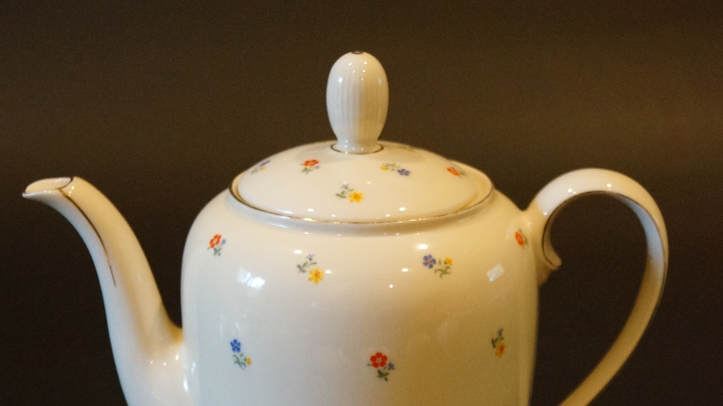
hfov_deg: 25.4
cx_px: 361
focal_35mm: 84
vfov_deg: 14.4
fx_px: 1606
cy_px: 315
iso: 3200
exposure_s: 1/60
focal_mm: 35
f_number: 4.5
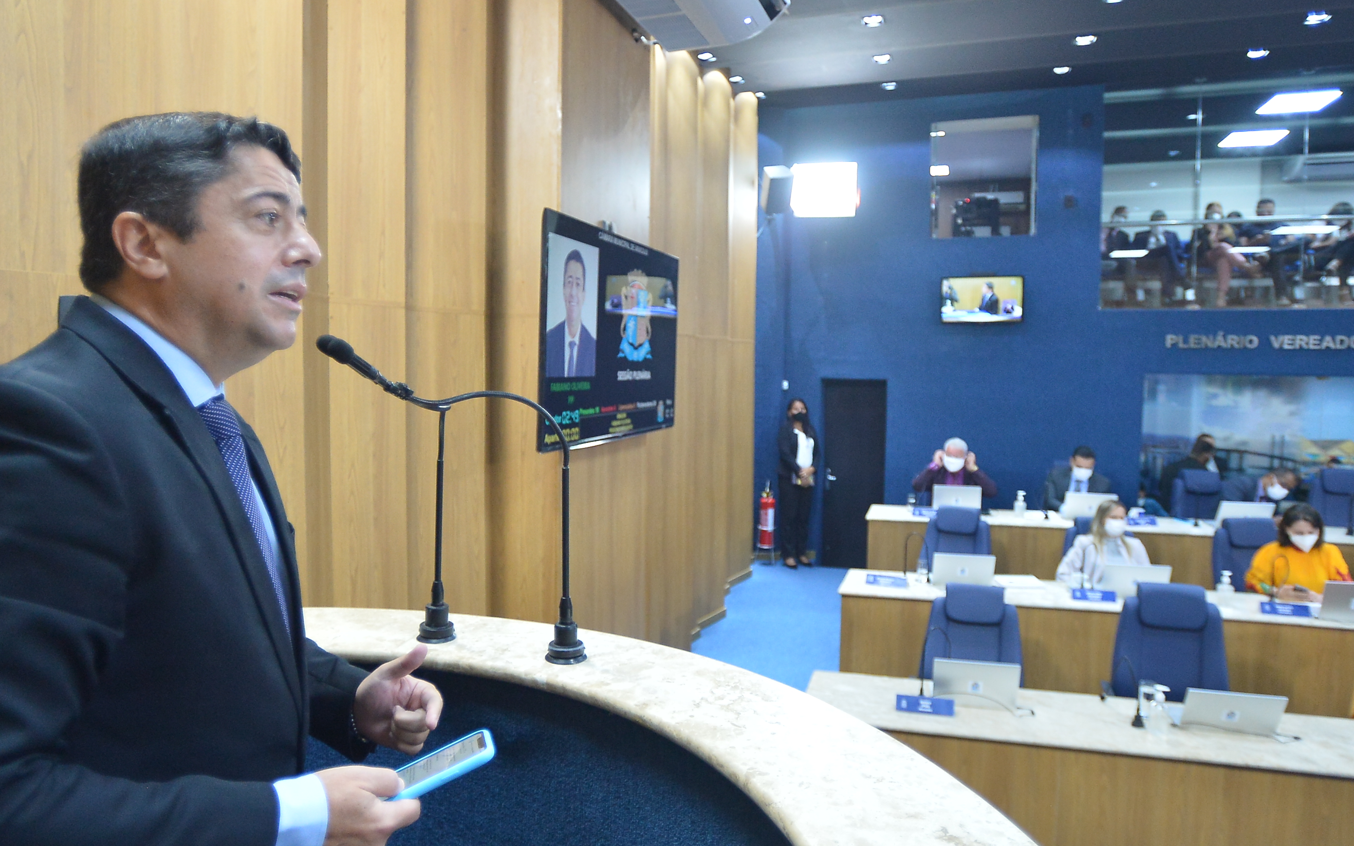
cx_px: 640
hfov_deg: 77.1
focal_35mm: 23
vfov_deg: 53.0
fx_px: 849
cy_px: 407
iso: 3200
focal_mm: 17
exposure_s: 1/320
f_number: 2.8
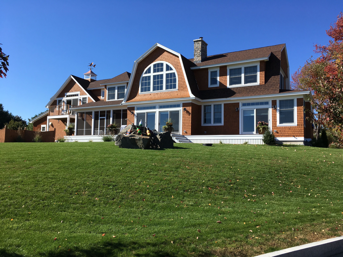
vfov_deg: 48.2
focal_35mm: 29
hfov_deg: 61.7
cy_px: 128
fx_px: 287
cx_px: 172
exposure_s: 1/1261
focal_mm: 4.15
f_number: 2.2
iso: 25
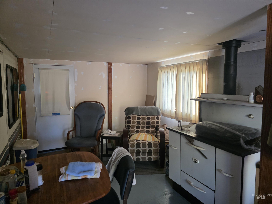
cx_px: 136
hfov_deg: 73.9
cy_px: 102
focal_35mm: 23
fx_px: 181
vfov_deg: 58.9
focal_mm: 6.3
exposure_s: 1/120
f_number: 1.7
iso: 800
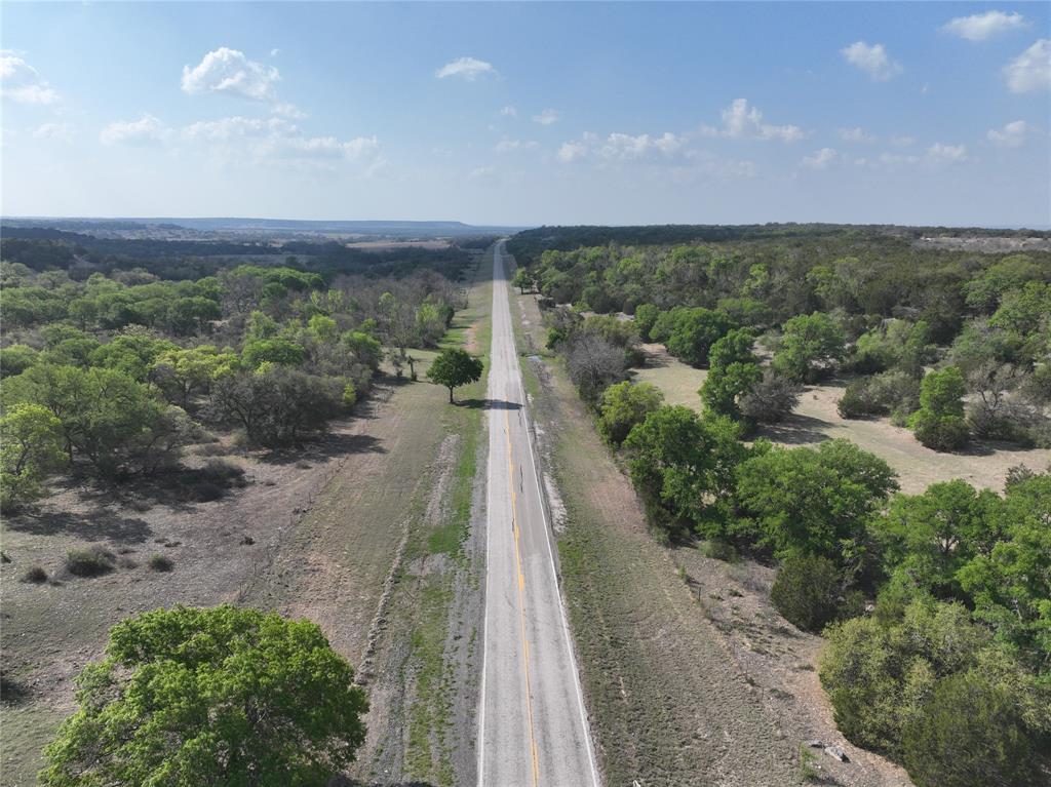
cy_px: 394
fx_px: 728
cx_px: 526
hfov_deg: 71.6
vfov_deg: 56.8
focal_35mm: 24
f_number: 2.8
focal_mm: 12.29
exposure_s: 1/2500
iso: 140
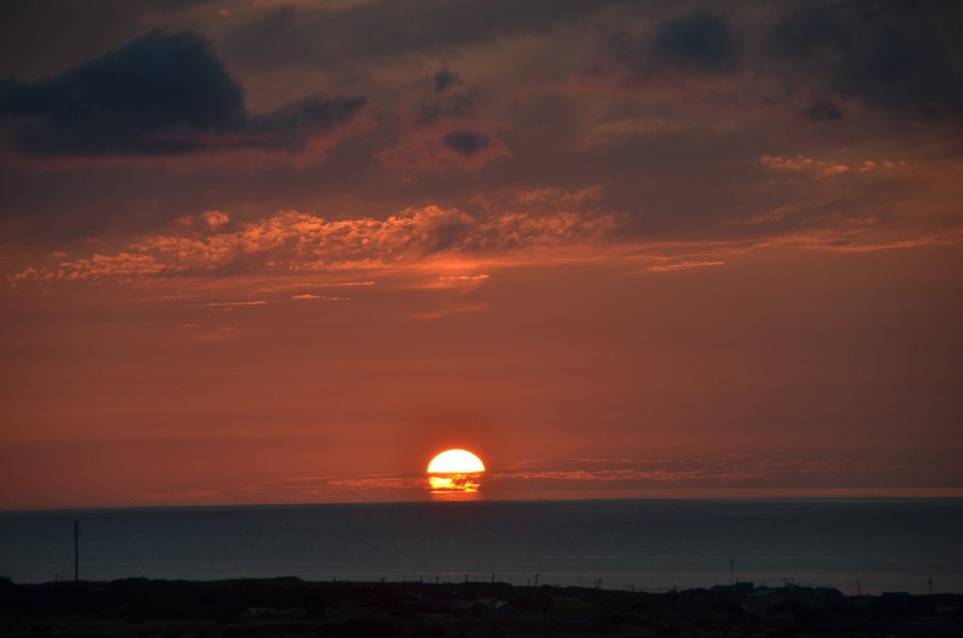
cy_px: 319
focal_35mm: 225
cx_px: 482
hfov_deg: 9.2
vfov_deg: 6.1
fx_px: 6006
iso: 100
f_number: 5.6
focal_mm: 150
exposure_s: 1/250
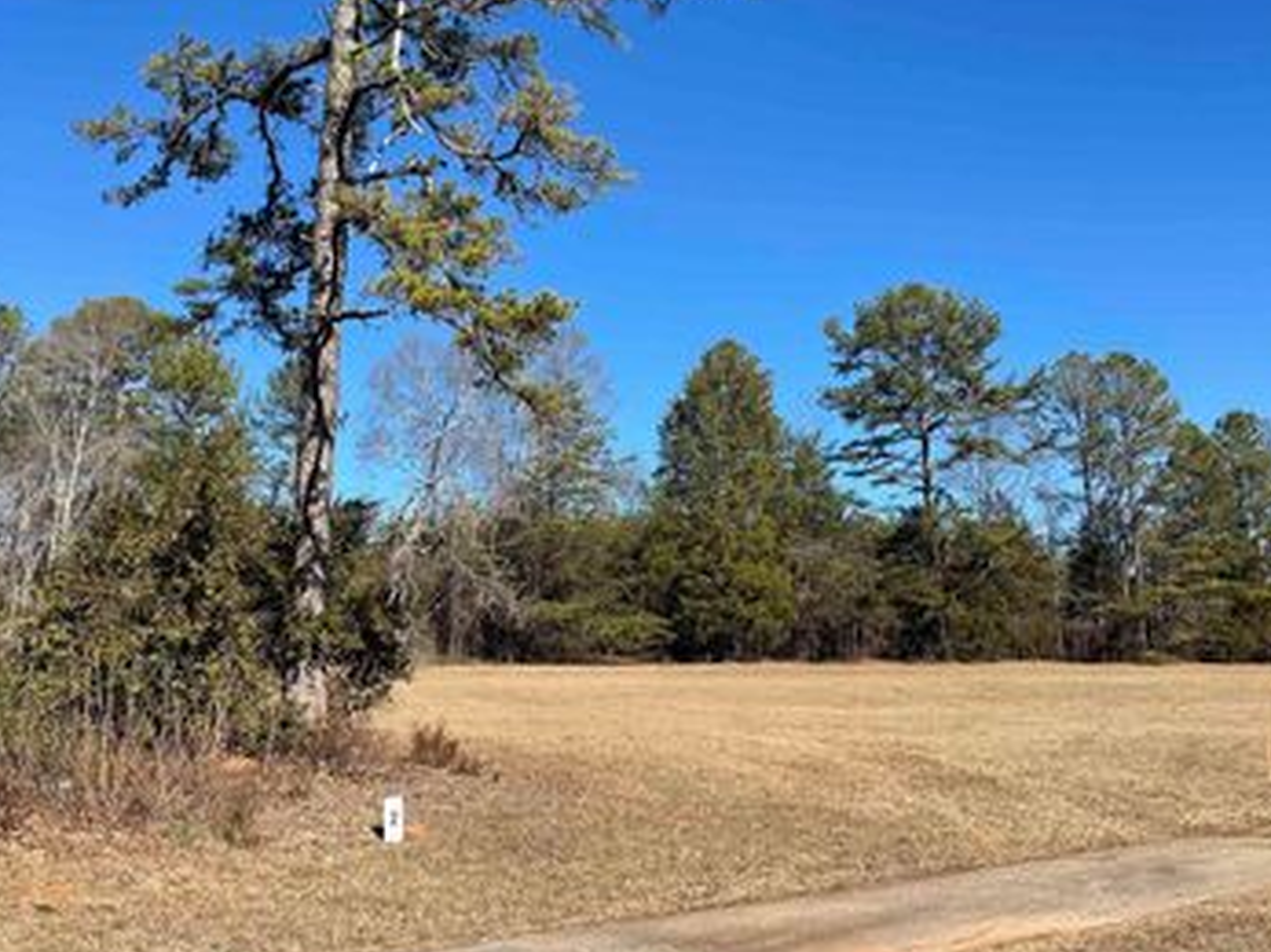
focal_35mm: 36
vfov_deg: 39.3
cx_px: 656
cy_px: 339
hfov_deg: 51.4
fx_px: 1321
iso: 32
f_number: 1.6
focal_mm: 5.1
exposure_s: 1/2660
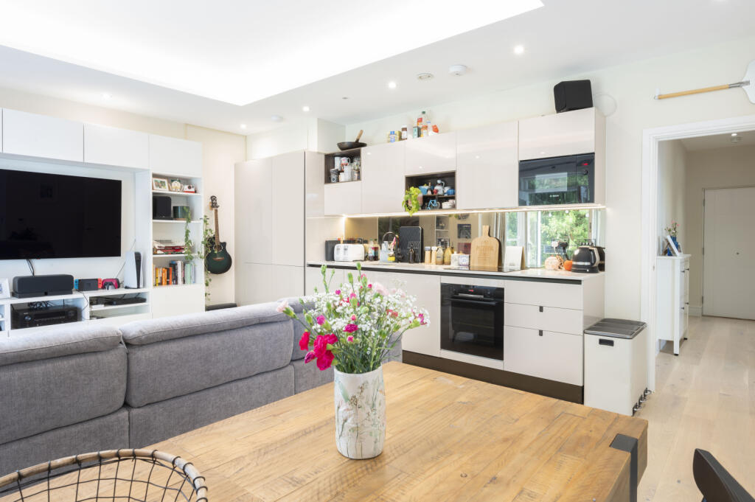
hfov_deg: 84.0
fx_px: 419
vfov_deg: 61.8
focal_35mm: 20
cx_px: 378
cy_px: 251
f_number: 16
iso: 200
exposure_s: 1.6
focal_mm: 20
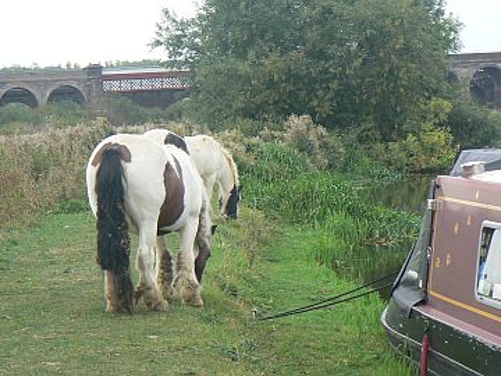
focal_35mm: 112
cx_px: 250
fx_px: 1621
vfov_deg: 13.2
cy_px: 188
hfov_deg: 17.6
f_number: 4
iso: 80
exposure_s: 1/80
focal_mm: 18.6
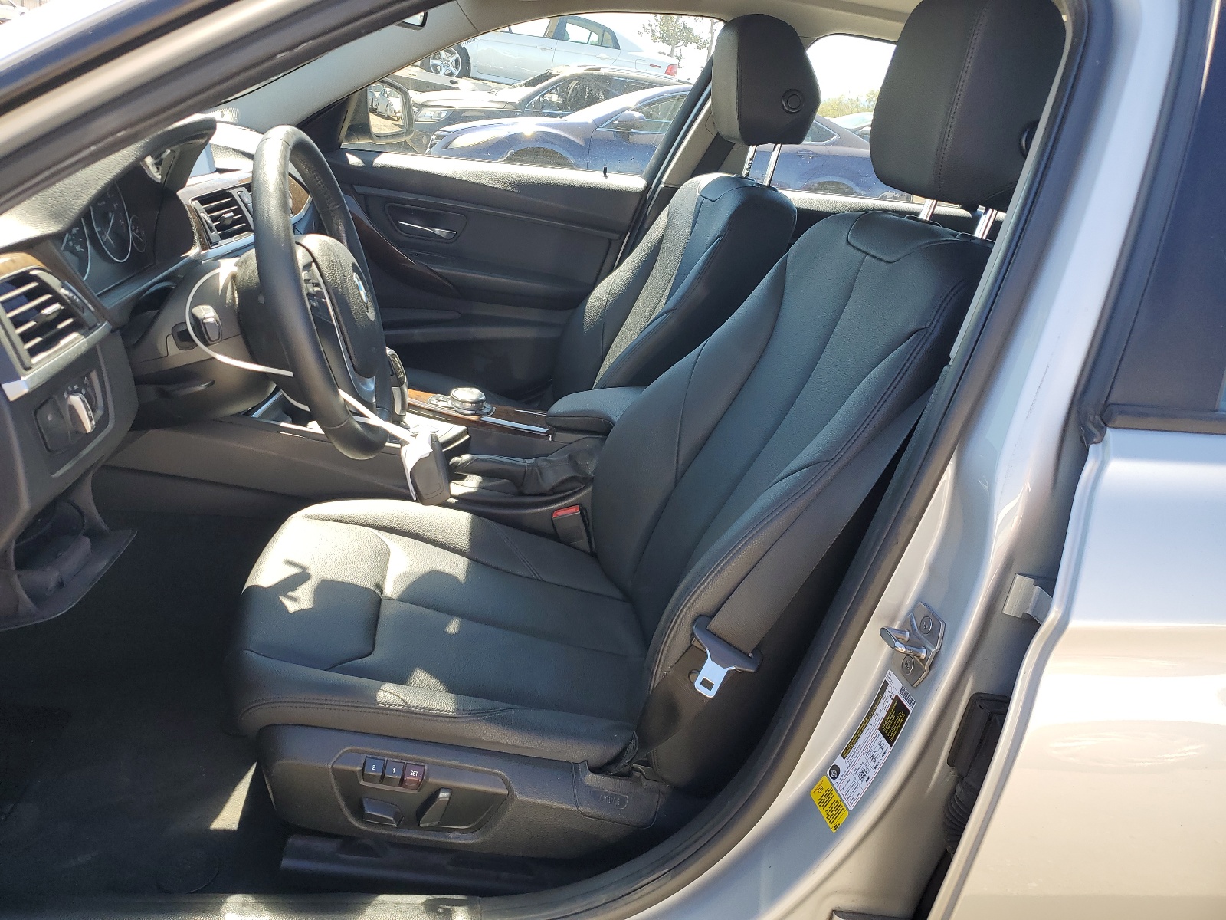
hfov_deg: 67.3
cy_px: 460
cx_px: 613
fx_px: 921
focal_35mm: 26
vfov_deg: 53.1
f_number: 1.5
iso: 50
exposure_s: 1/435
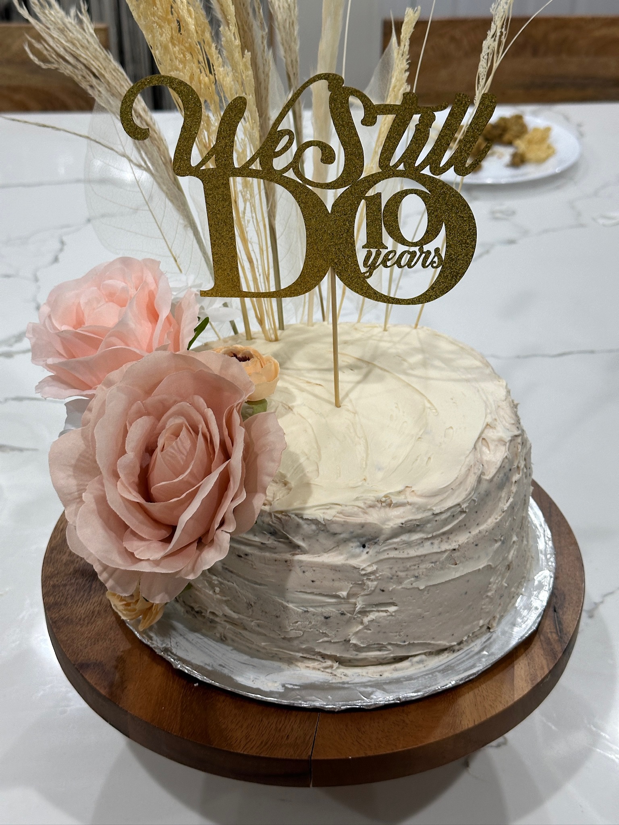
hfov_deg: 30.3
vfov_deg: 39.7
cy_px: 412
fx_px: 1144
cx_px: 310
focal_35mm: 48
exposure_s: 1/60
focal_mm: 6.86
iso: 100
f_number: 1.78
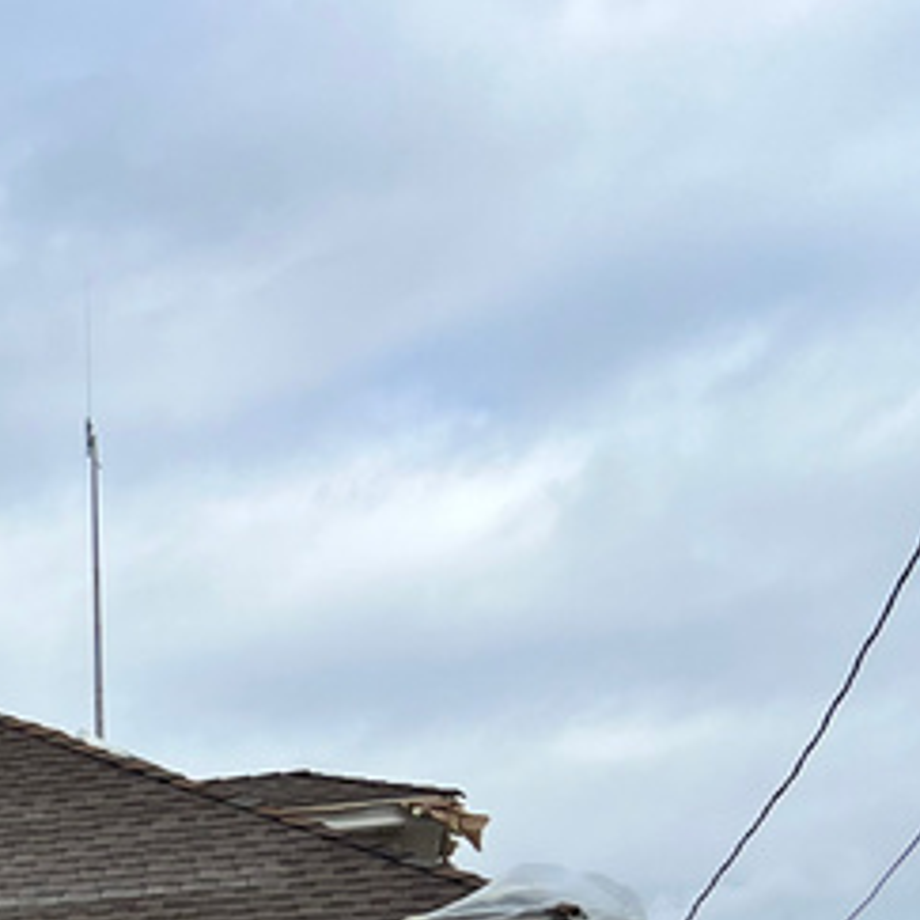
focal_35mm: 97
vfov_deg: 16.3
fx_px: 2917
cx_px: -345
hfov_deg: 16.7
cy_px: 1412
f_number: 1.5
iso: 50
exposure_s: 1/3831
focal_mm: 5.7
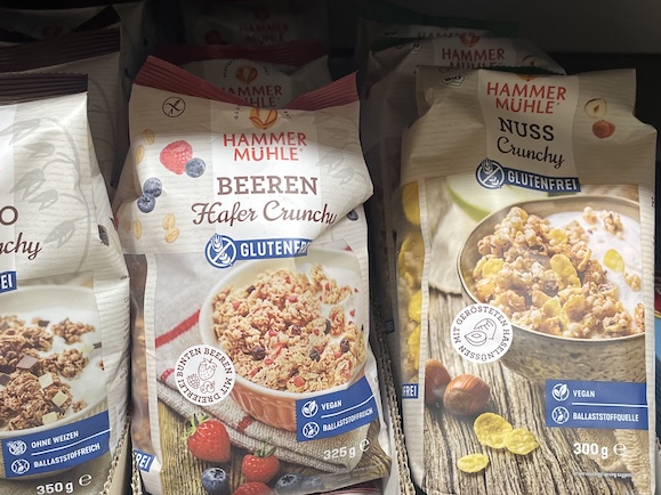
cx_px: 247
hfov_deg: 40.9
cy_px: 317
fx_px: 878
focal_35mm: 46
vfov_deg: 31.3
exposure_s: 1/115
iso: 125
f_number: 1.6
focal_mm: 5.1
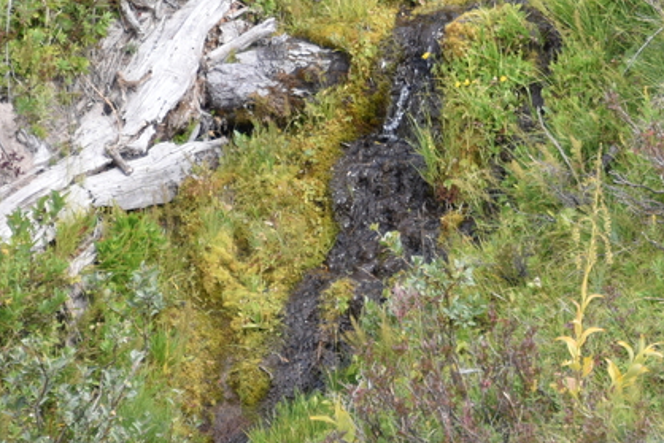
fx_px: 9612
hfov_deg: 3.9
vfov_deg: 2.6
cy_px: 37
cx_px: 796
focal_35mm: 521
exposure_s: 1/400
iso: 220
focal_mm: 170
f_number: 5.6
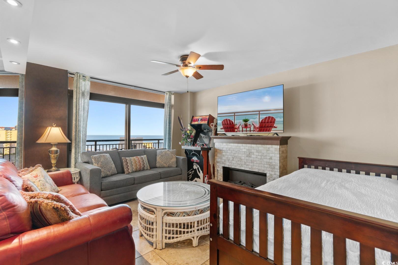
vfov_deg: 77.3
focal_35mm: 15
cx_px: 199
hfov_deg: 100.4
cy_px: 132
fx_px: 166
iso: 100
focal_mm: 10
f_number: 4.5
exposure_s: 1/3
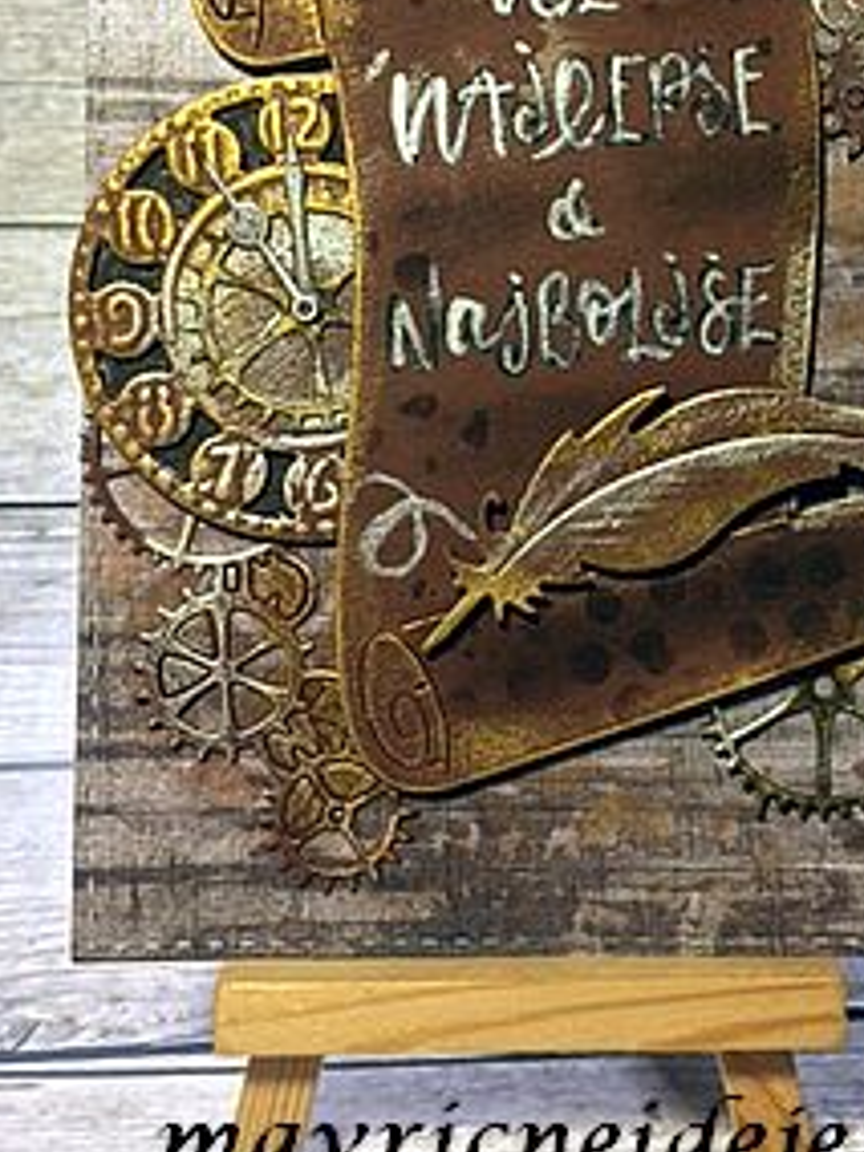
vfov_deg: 38.3
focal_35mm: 49
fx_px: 1631
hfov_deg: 29.3
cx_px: 621
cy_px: 341
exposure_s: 1/33
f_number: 2.2
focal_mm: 4.15
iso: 40
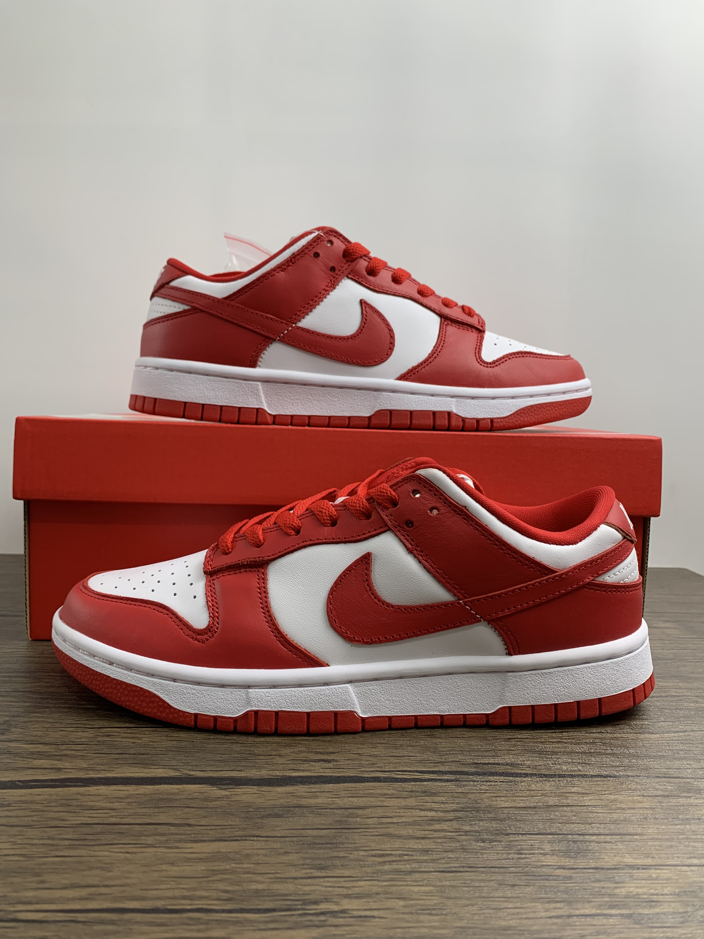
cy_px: 470
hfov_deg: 53.1
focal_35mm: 26
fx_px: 705
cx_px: 352
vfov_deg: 67.3
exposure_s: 1/121
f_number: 1.8
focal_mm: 4.25
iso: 50
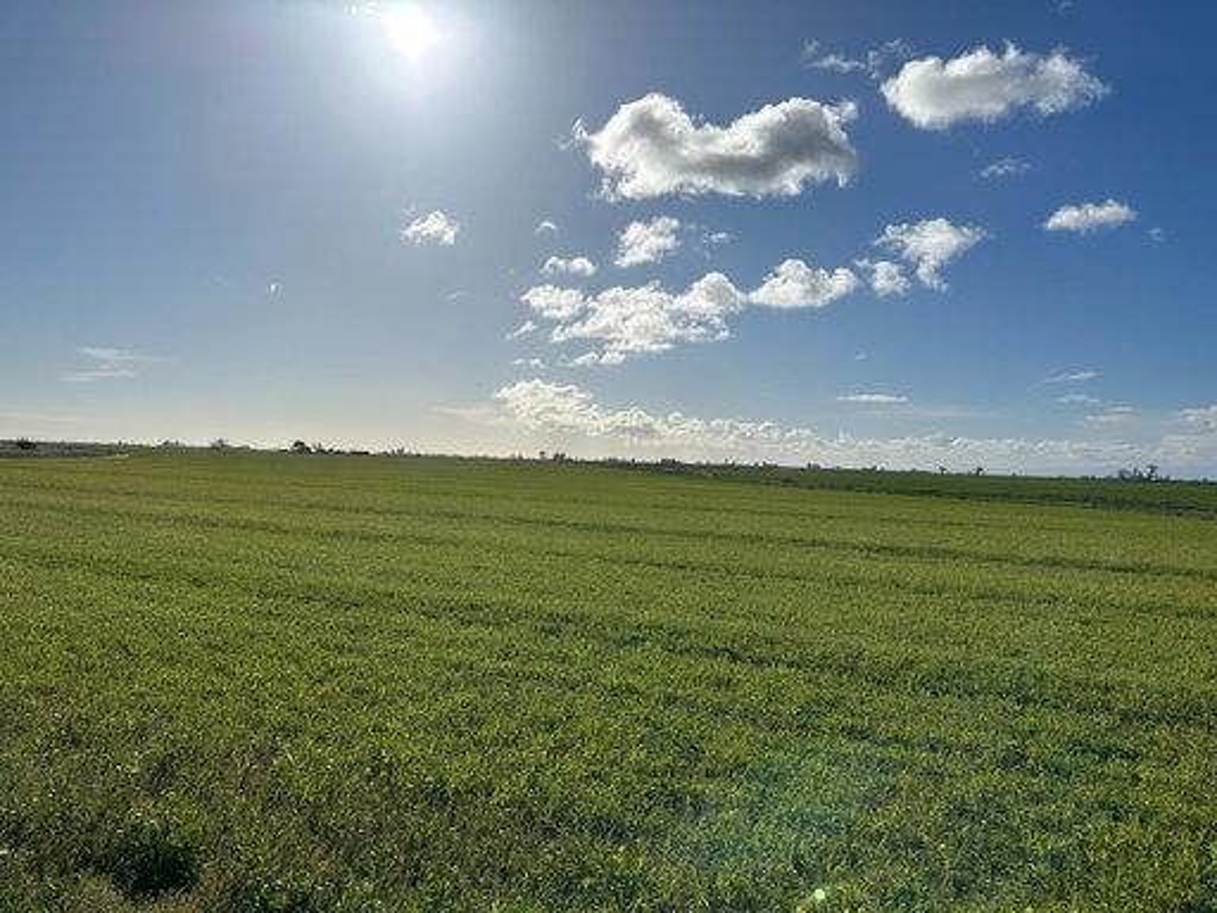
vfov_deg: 56.8
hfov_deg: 71.6
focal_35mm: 24
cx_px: 608
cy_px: 456
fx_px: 844
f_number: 1.78
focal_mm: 6.86
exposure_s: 1/18519
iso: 80
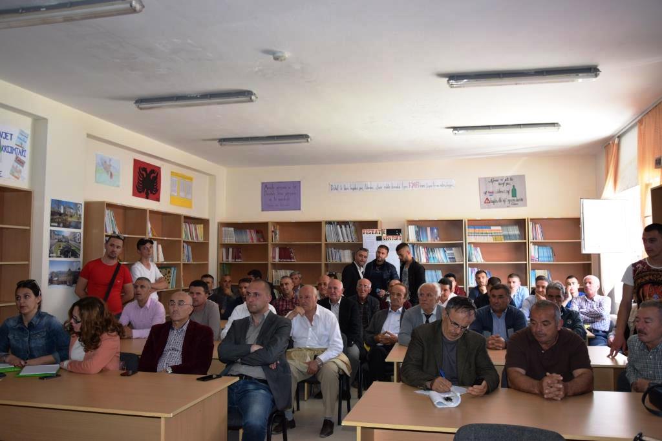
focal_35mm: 32
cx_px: 331
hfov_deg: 59.5
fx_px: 579
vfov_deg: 41.7
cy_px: 220
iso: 800
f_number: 5
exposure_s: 1/100
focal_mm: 21
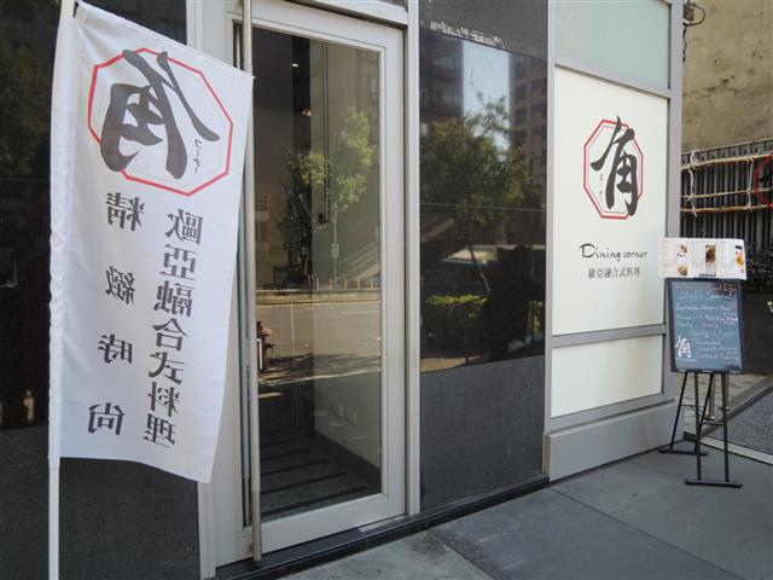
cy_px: 290
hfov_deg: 71.6
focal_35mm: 24
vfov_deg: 56.8
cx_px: 386
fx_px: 536
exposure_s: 1/200
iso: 100
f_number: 2.2
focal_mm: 4.3
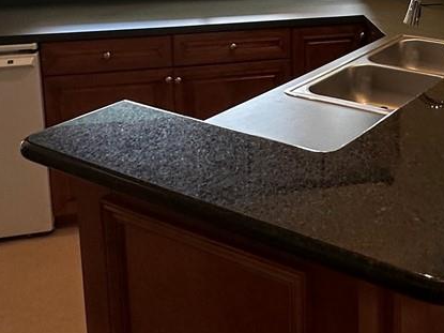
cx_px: 389
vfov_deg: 25.2
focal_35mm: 54
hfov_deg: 33.9
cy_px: -28
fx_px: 692
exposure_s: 1/99
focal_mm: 2.22
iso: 125
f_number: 2.2
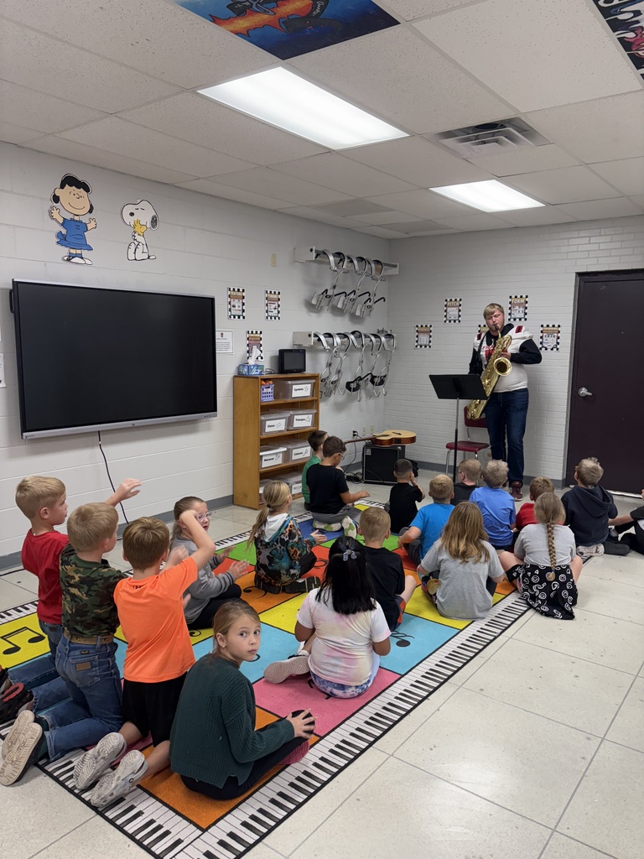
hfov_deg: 53.1
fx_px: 645
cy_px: 430
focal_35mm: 26
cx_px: 322
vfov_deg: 67.3
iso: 125
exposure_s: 1/120
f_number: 1.6
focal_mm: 5.96
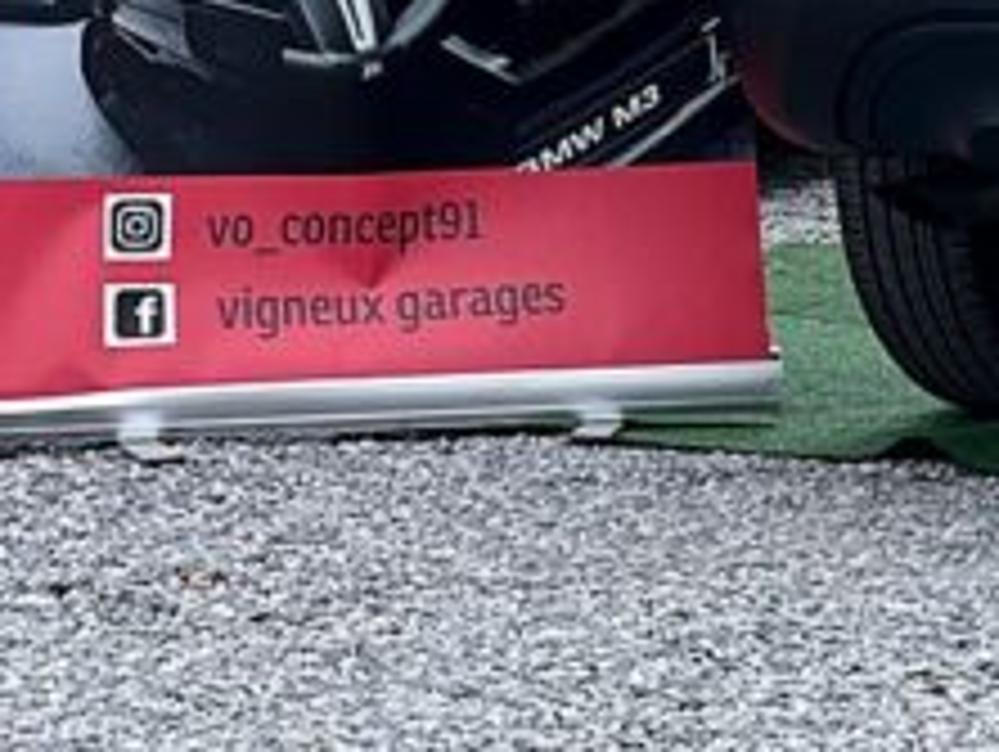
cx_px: 1692
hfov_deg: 7.0
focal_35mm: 277
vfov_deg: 5.3
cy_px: -491
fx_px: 8003
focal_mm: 9
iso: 25
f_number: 2.8
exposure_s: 1/198
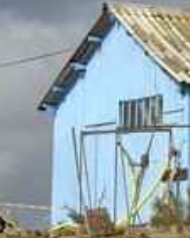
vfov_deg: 4.5
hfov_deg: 3.6
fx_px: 3030
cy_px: 172
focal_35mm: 431
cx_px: 201
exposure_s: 1/400
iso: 100
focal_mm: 102
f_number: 6.7
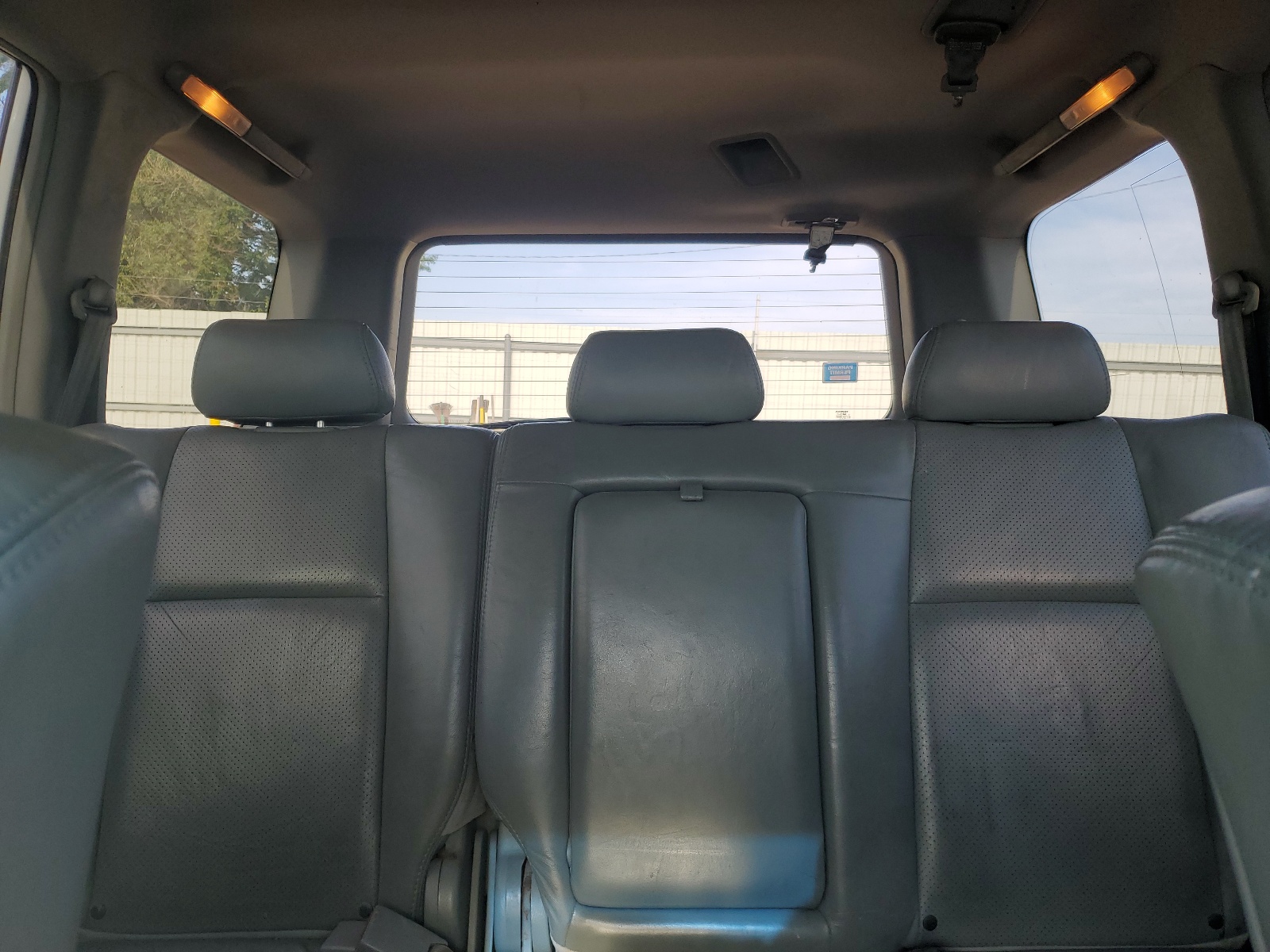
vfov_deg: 53.1
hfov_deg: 67.3
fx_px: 954
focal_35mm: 26
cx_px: 635
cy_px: 476
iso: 50
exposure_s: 1/357
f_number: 1.5
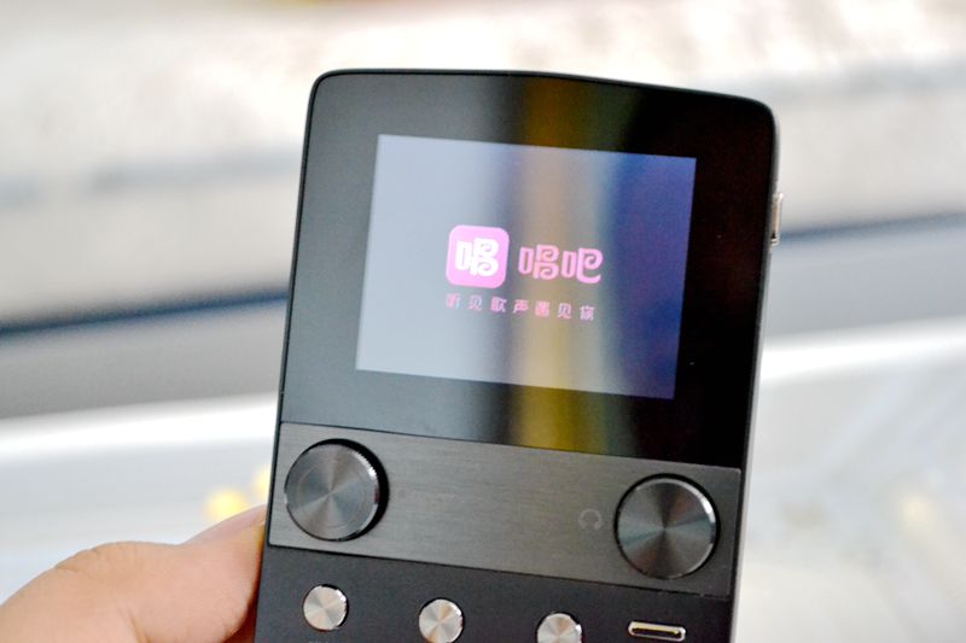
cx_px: 483
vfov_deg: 18.2
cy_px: 322
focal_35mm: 75
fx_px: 2012
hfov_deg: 27.0
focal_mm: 50
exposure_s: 1/50
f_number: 5.6
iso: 3200
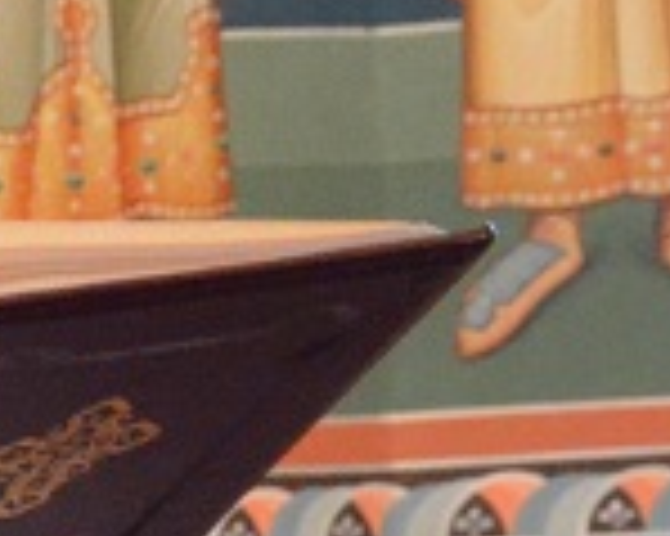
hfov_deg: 5.9
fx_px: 5846
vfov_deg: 5.2
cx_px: -1542
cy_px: 766
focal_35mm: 295
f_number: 4
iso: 4000
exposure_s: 1/20
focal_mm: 26
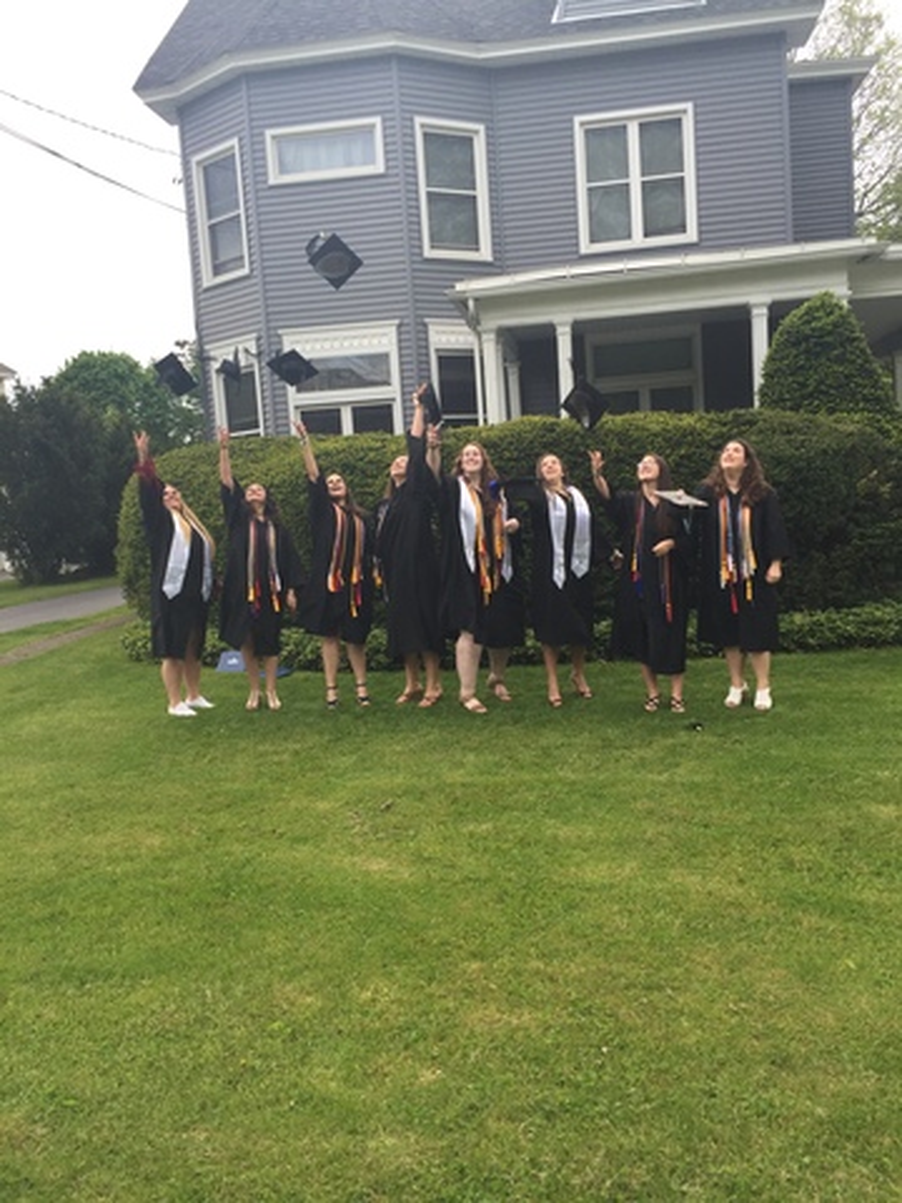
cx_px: 451
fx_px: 1008
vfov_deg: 61.7
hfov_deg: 48.2
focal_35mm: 29
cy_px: 602
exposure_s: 1/460
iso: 32
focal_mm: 4.15
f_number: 2.2
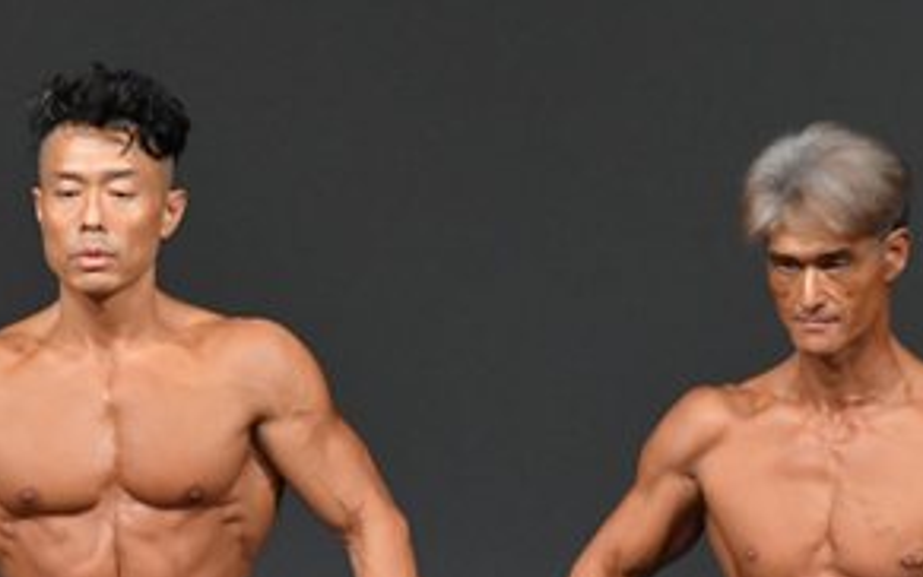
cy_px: 736
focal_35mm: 935
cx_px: 354
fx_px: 23524
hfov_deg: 2.2
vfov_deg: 1.4
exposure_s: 1/400
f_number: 5.6
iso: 4000
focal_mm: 230
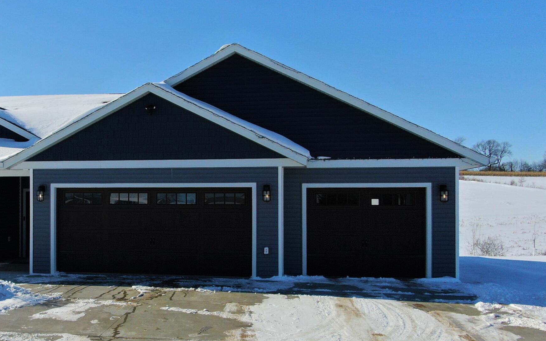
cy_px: 201
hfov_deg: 44.0
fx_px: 655
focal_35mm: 44
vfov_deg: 29.1
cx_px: 147
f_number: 2.8
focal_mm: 4.39
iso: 100
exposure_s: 1/2500
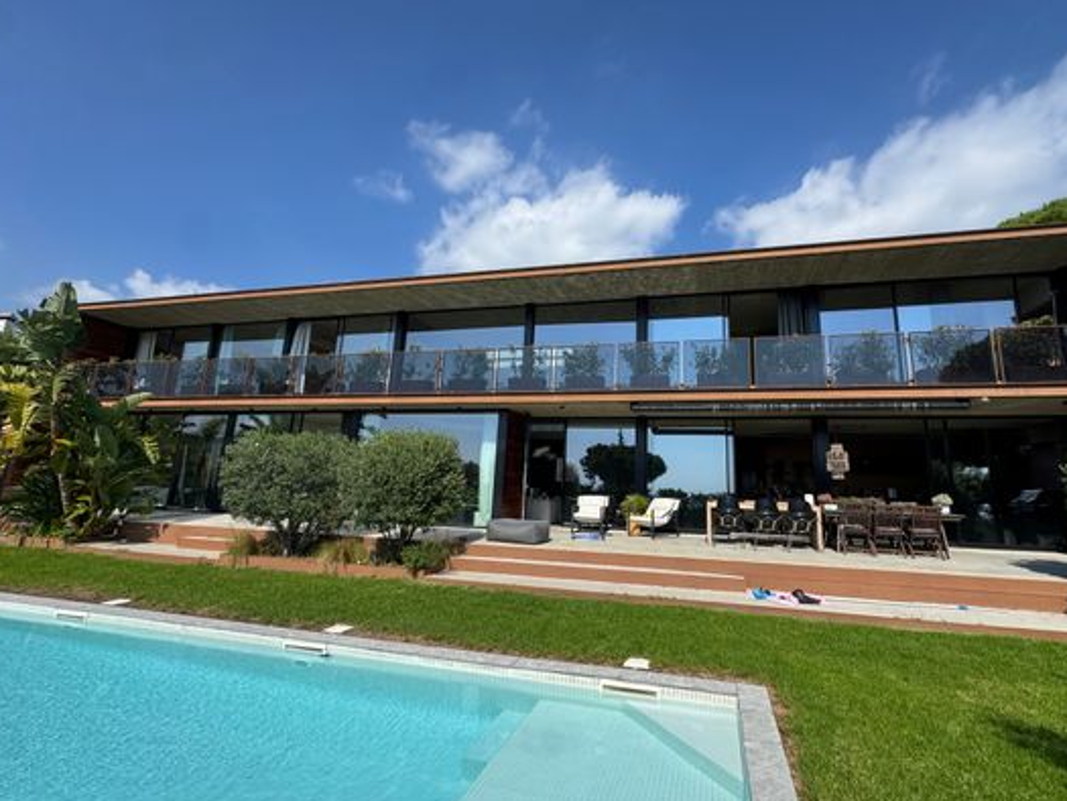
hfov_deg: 94.1
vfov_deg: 78.1
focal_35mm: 16
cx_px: 589
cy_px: 392
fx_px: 493
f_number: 2.2
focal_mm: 2.22
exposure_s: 1/2028
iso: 50
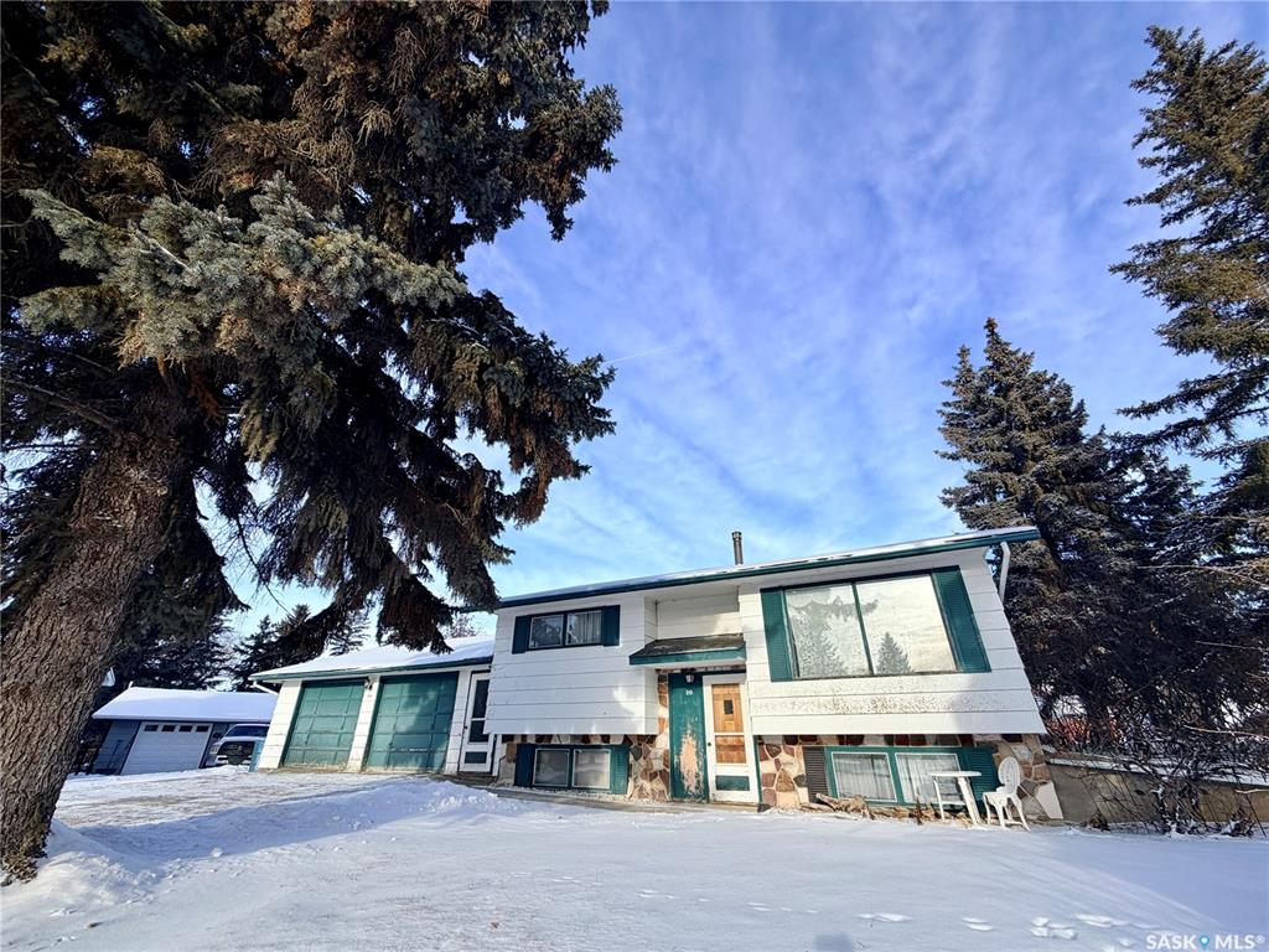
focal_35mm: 14
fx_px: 513
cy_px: 476
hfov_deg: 102.1
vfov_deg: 85.7
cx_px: 634
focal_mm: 2.22
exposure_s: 1/770
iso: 32
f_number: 2.2
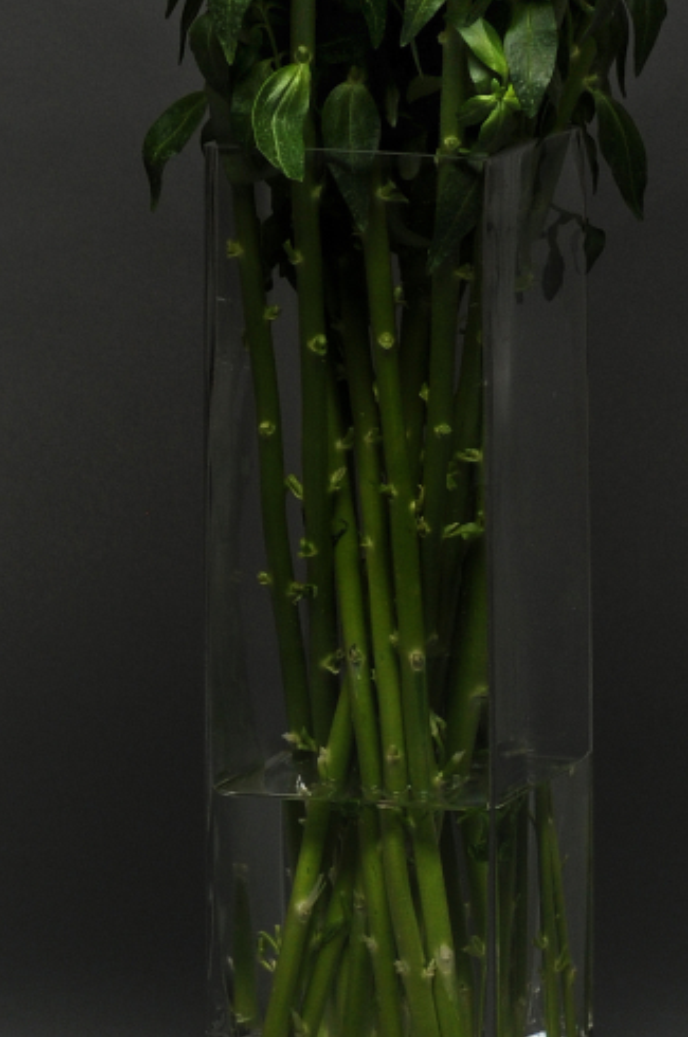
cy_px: -313
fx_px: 9867
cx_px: 365
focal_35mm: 343
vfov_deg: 6.0
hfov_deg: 4.0
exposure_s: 1/60
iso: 200
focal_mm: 70
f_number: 11
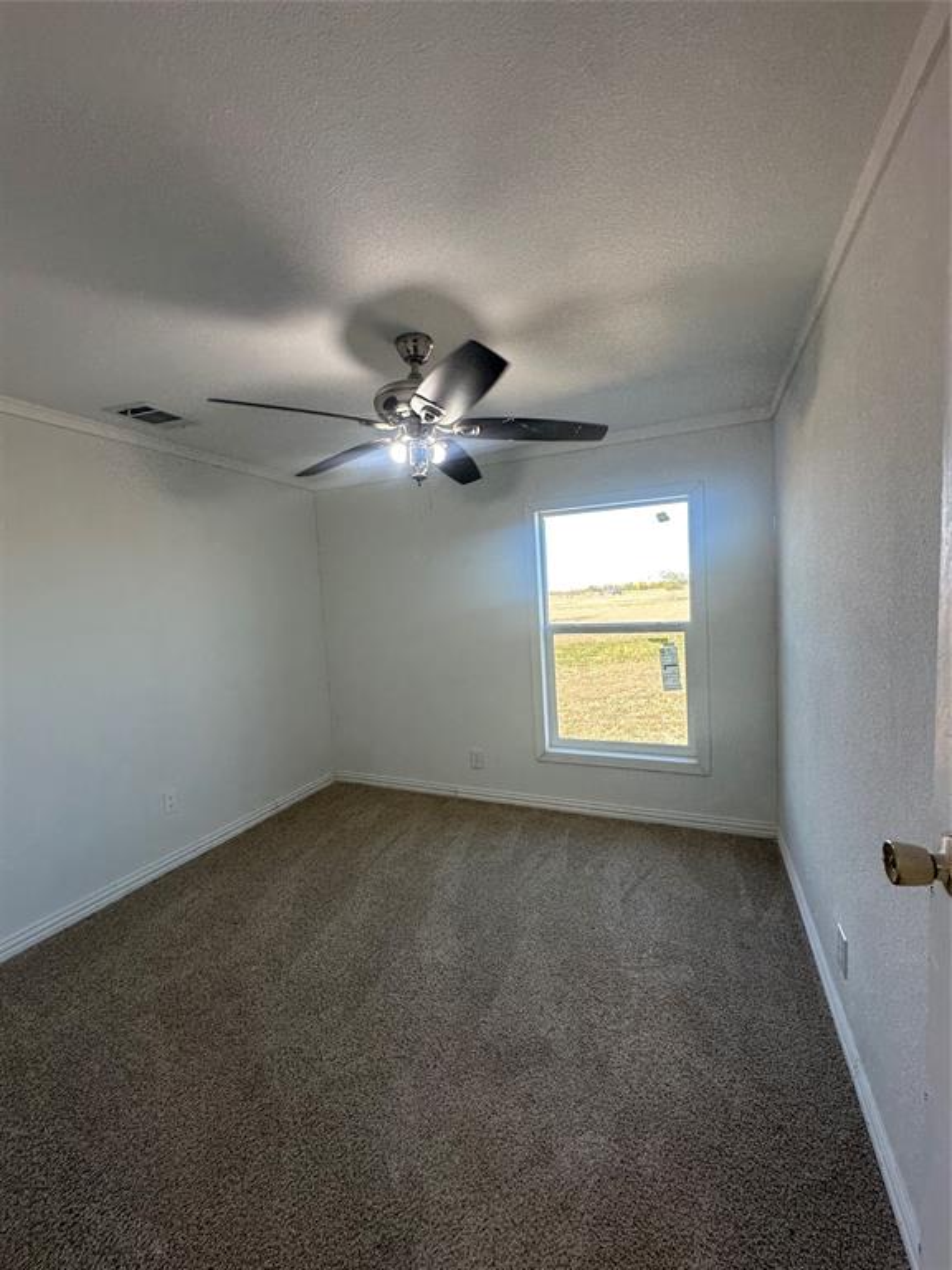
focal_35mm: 14
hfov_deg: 85.7
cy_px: 635
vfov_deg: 102.1
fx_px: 513
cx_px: 476
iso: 64
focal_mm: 2.22
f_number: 2.2
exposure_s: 1/120
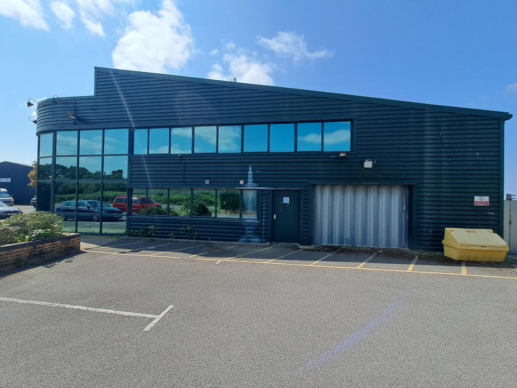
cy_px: 194
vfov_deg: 89.9
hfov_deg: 106.2
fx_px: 194
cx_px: 258
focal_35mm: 13
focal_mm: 1.42
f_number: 2.2
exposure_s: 1/2653
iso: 40
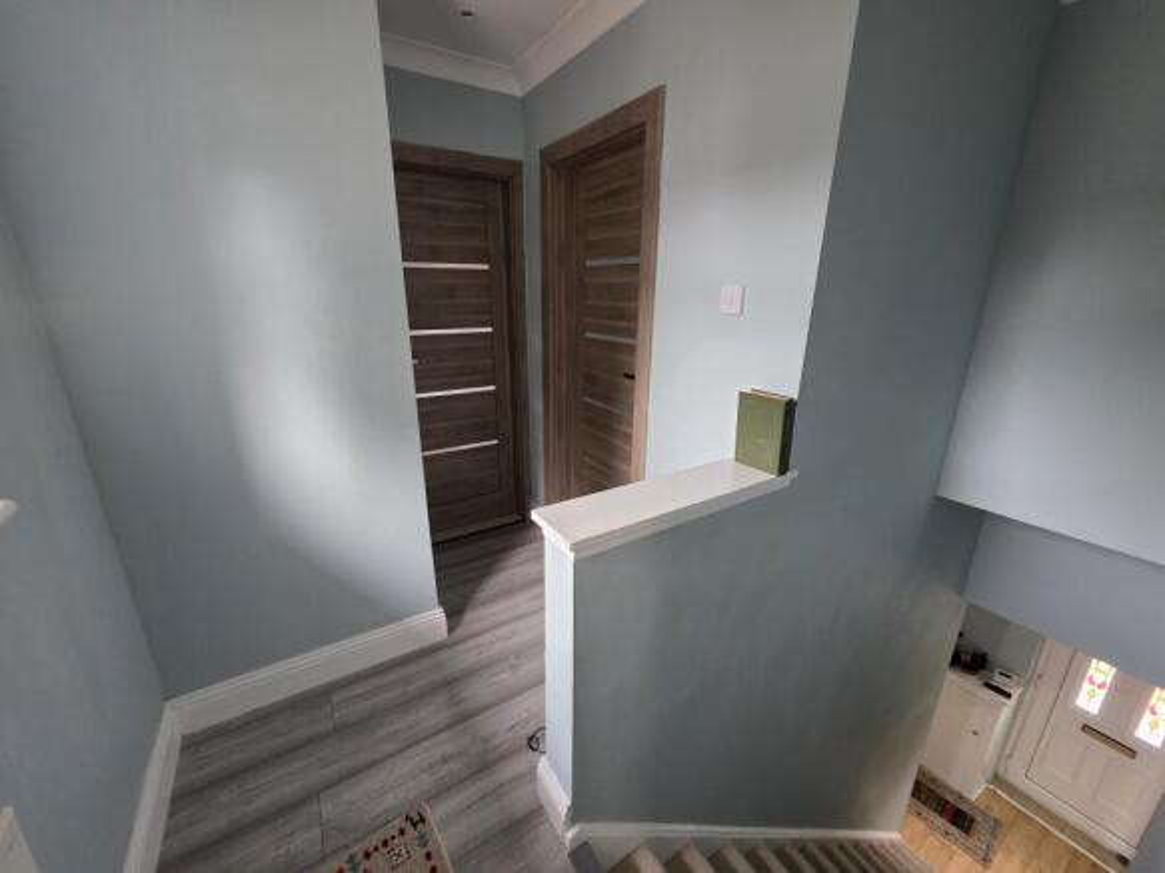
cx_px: 582
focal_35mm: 13
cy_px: 436
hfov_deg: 106.2
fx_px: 437
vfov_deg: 89.9
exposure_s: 1/50
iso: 320
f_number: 1.9
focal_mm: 2.2
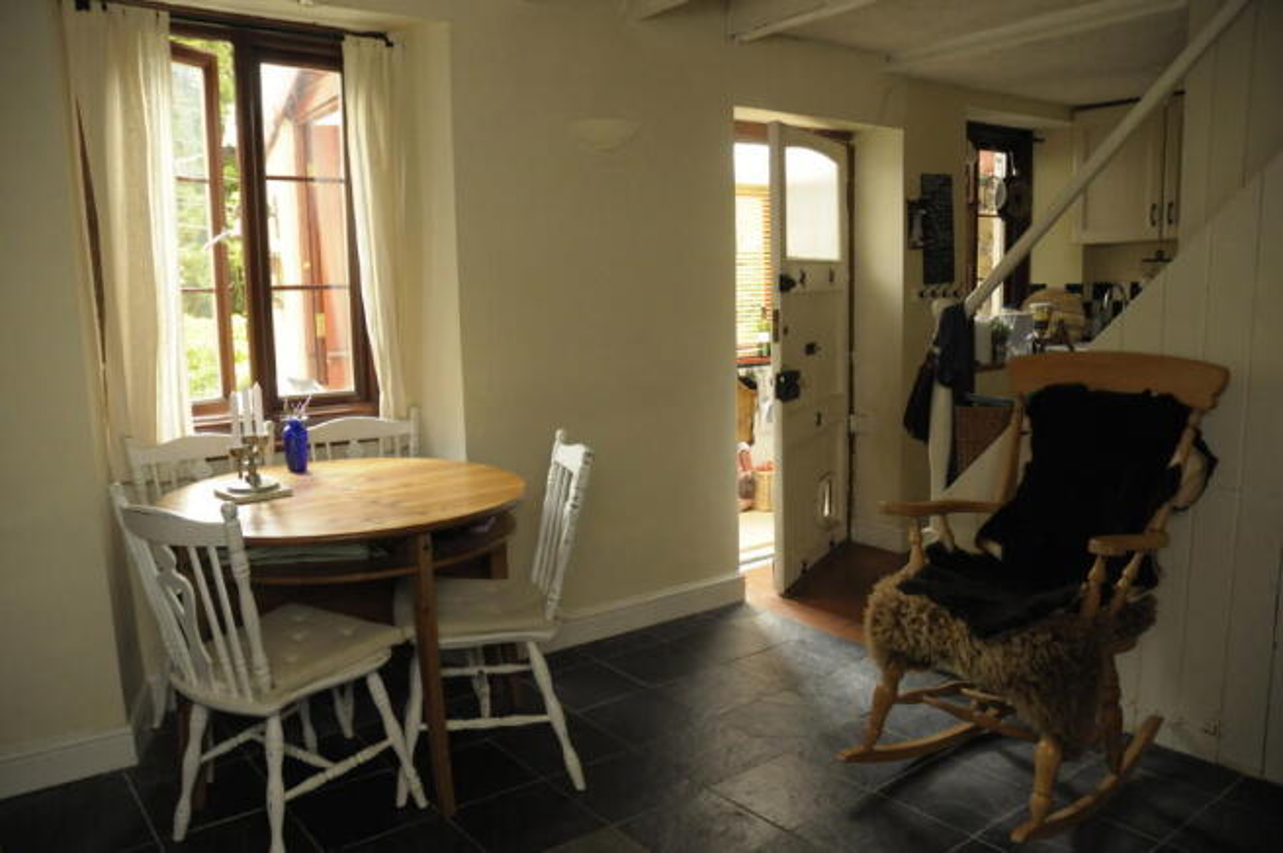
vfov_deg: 47.8
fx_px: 961
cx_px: 642
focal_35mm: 27
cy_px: 426
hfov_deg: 67.4
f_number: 4
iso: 1000
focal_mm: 18
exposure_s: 1/80
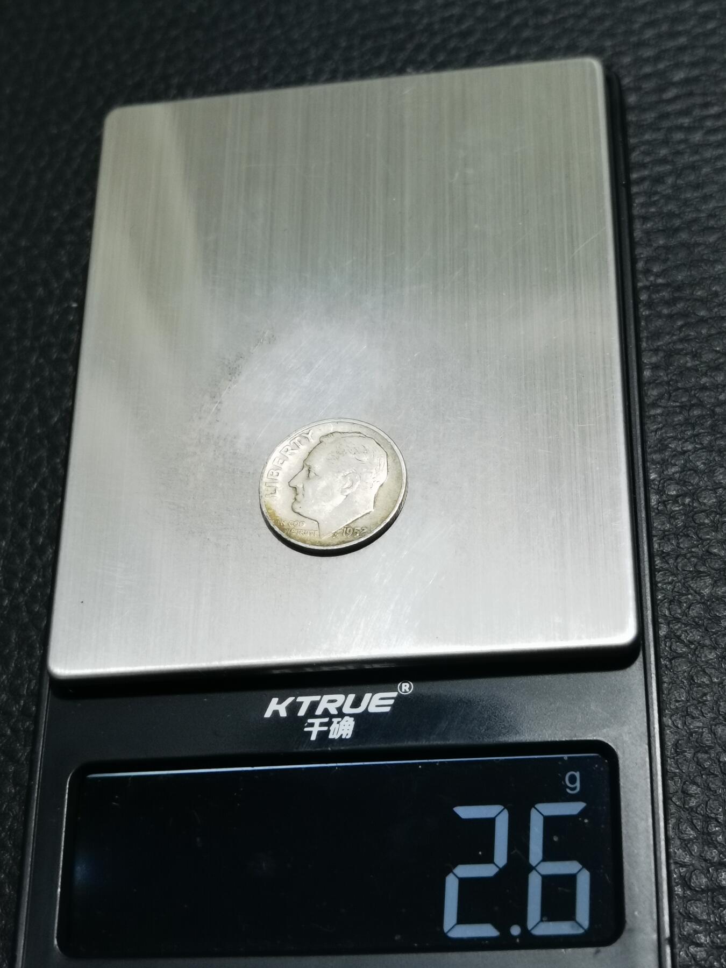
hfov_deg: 24.8
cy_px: 484
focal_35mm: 59
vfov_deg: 32.7
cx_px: 363
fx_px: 1650
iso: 125
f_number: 1.9
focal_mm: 6.67
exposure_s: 1/100
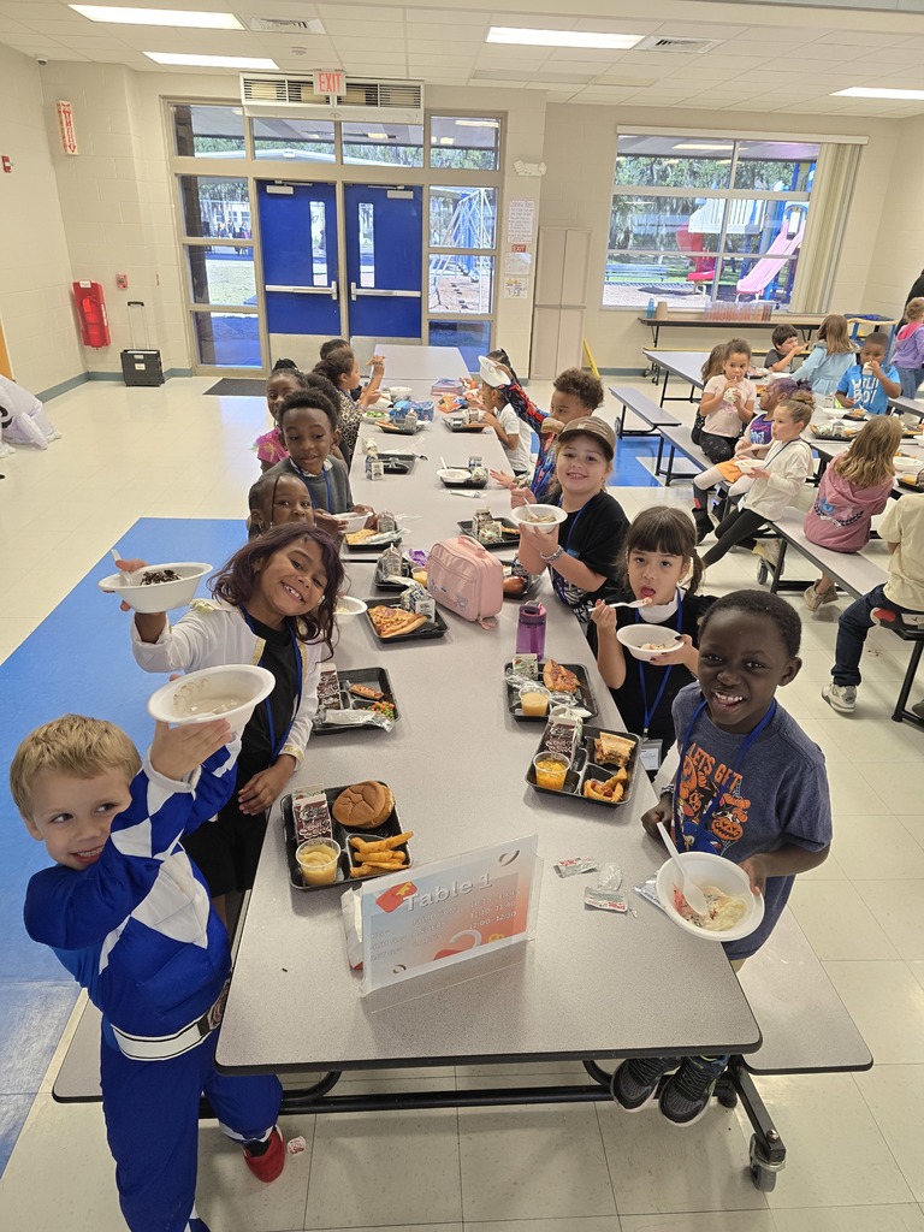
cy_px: 616
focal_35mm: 23
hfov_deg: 58.9
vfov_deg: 73.9
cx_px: 462
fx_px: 819
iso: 200
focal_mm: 6.3
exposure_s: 1/120
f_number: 1.7
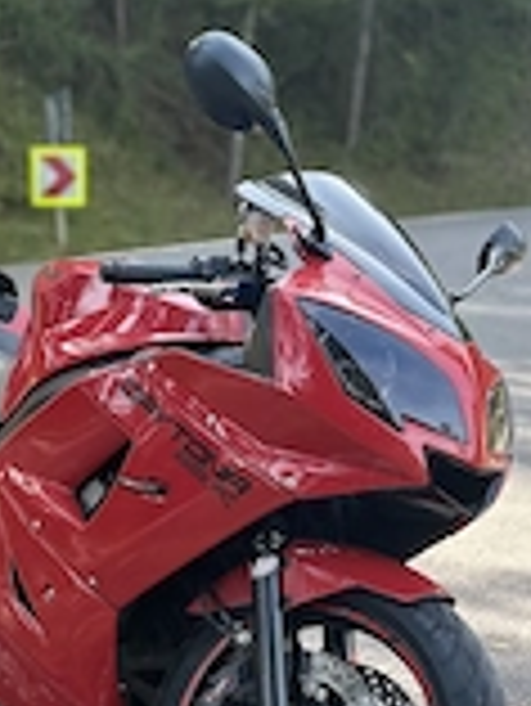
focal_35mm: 61
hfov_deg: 23.7
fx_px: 1246
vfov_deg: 30.3
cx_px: 99
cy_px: 639
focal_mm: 6.86
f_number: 1.78
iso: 80
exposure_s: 1/549
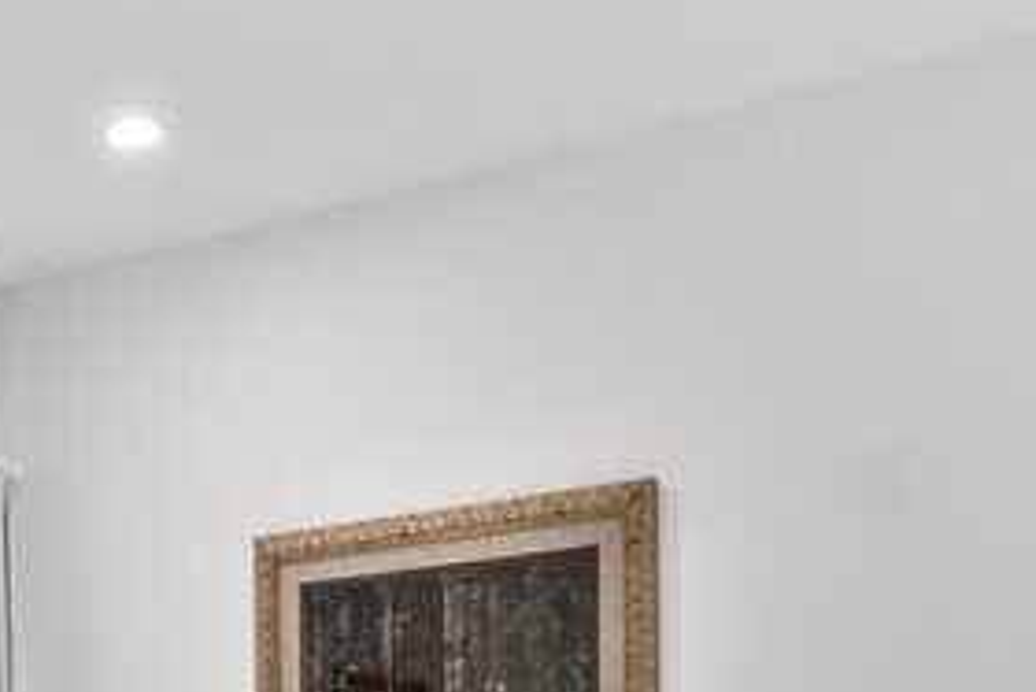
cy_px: 1031
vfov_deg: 18.6
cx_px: -41
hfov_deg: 28.7
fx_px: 1871
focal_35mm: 65
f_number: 7.1
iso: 1000
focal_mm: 13
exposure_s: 1/15
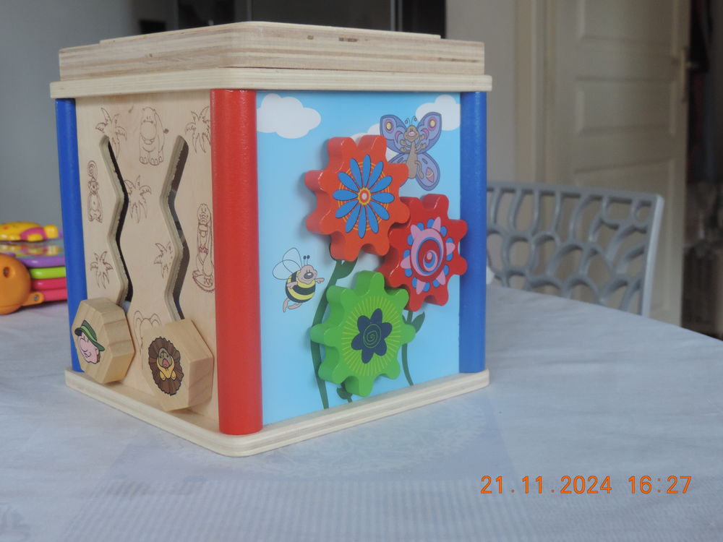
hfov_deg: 40.4
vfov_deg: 30.9
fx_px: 982
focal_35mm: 47
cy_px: 271
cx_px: 362
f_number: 3.5
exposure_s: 1/40
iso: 400
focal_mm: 8.3
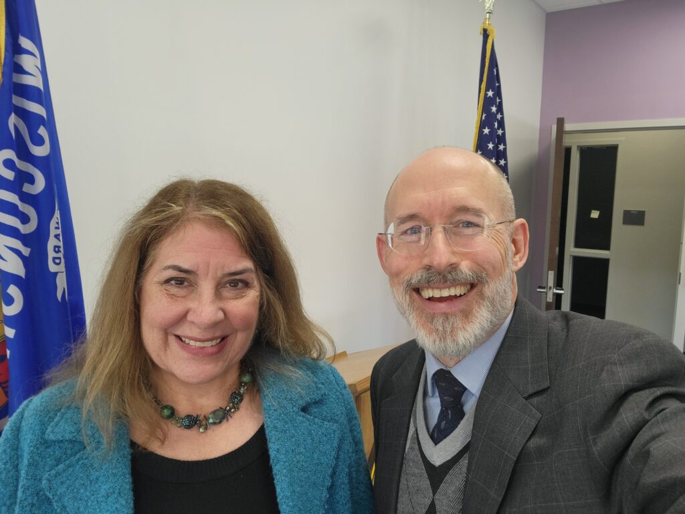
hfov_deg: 69.4
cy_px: 257
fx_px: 495
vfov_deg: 54.9
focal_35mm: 25
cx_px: 342
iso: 160
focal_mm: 3.3
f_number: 2.2
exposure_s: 1/100
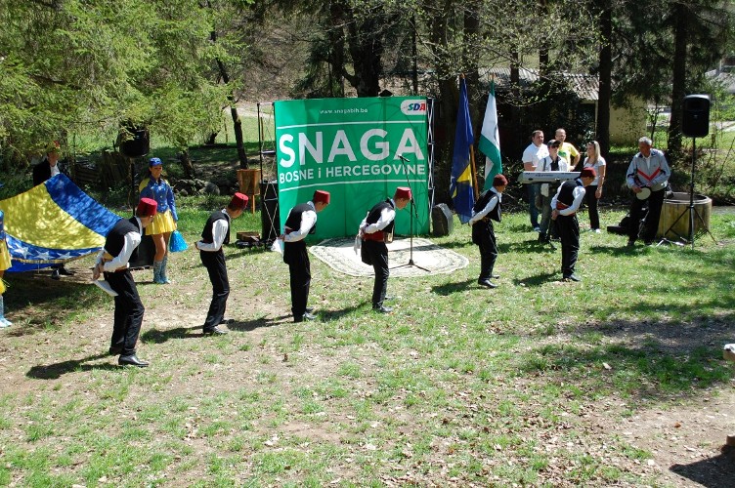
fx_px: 887
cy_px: 244
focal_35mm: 44
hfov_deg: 45.0
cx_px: 368
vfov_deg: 30.8
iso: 200
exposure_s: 1/250
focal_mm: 29
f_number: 8
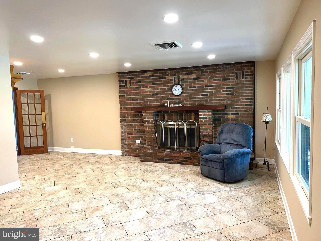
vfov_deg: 53.1
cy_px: 120
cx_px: 160
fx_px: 241
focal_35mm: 26
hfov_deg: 67.3
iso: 80
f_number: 1.5
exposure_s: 1/60
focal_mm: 5.7
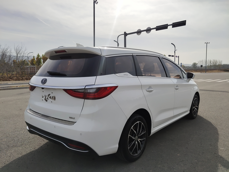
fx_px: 172
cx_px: 114
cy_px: 86
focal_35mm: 26
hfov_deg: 67.3
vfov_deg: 53.1
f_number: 1.79
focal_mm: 4.27
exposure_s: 1/7656
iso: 50
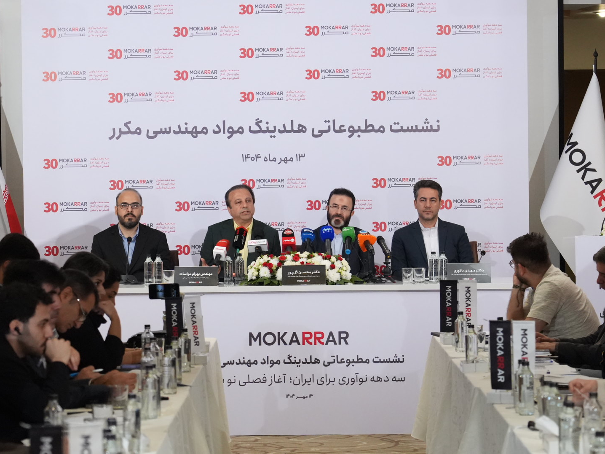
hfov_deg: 11.6
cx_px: 278
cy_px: 227
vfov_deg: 8.7
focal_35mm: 170
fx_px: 2971
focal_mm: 105
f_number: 5.6
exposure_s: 1/800
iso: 6400
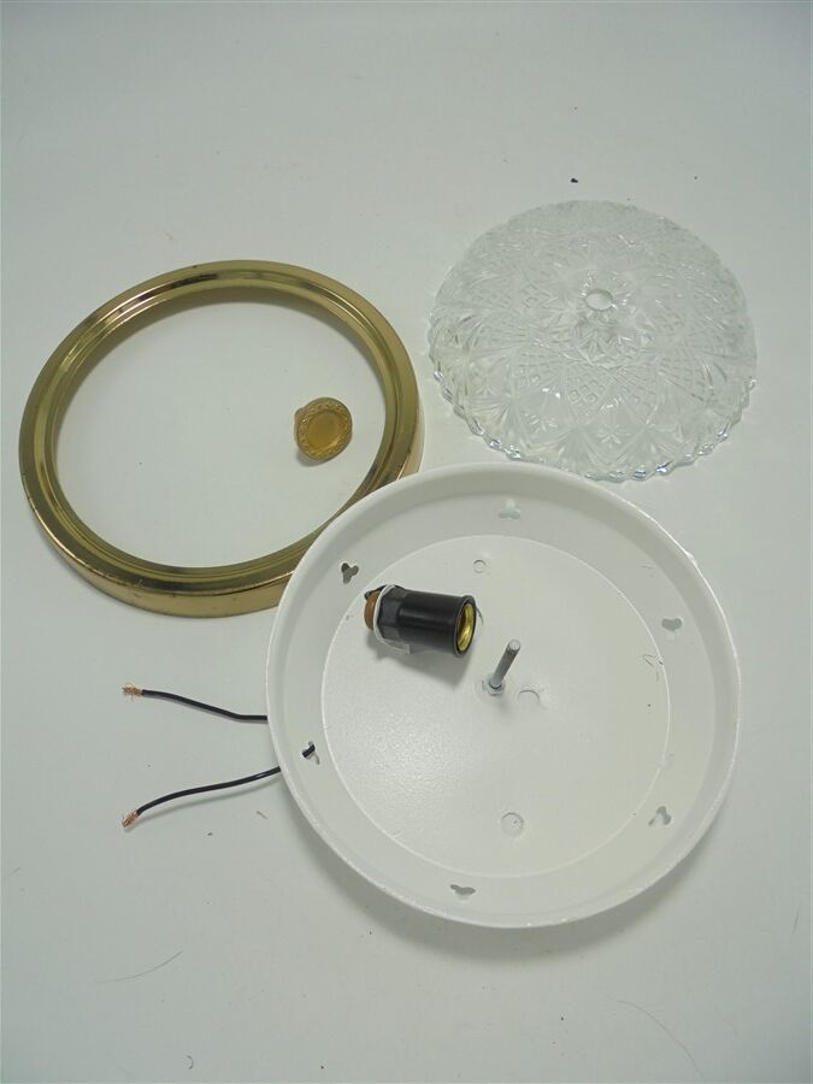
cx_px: 406
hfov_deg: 53.1
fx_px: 814
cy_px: 542
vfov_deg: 67.3
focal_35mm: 26
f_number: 3.5
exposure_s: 1/125
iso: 100
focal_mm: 4.6
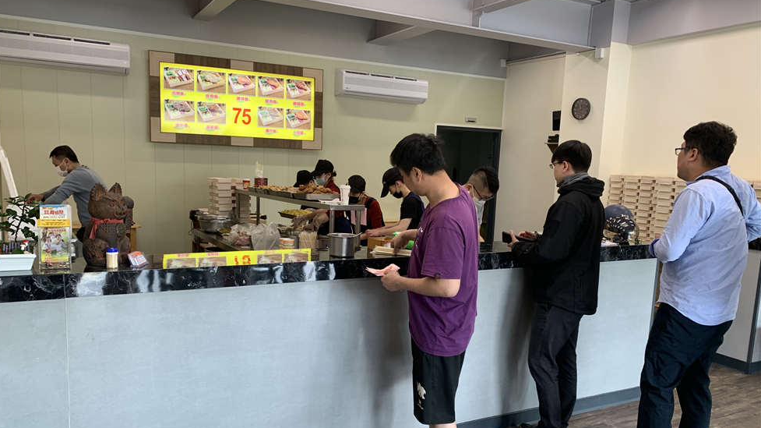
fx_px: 585
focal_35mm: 29
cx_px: 372
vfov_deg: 40.0
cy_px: 256
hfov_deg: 66.1
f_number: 1.8
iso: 80
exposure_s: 1/120
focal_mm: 4.25
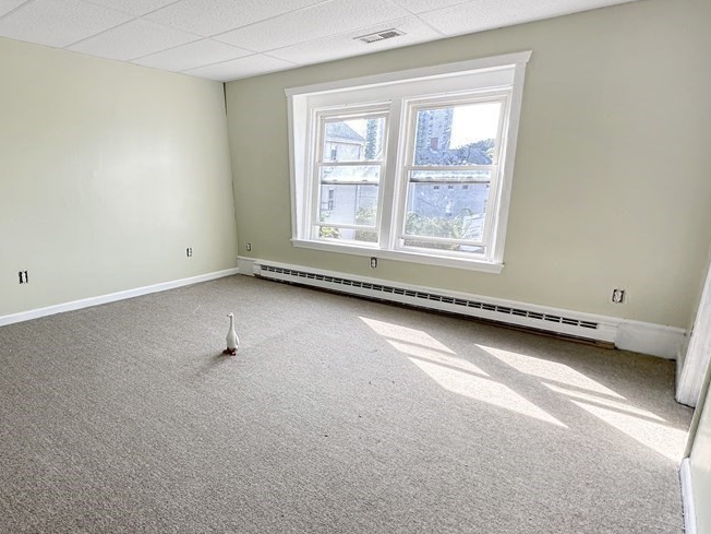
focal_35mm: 22
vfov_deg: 61.1
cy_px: 277
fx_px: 452
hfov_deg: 72.5
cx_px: 203
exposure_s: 1/144
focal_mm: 2.22
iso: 40
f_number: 2.2
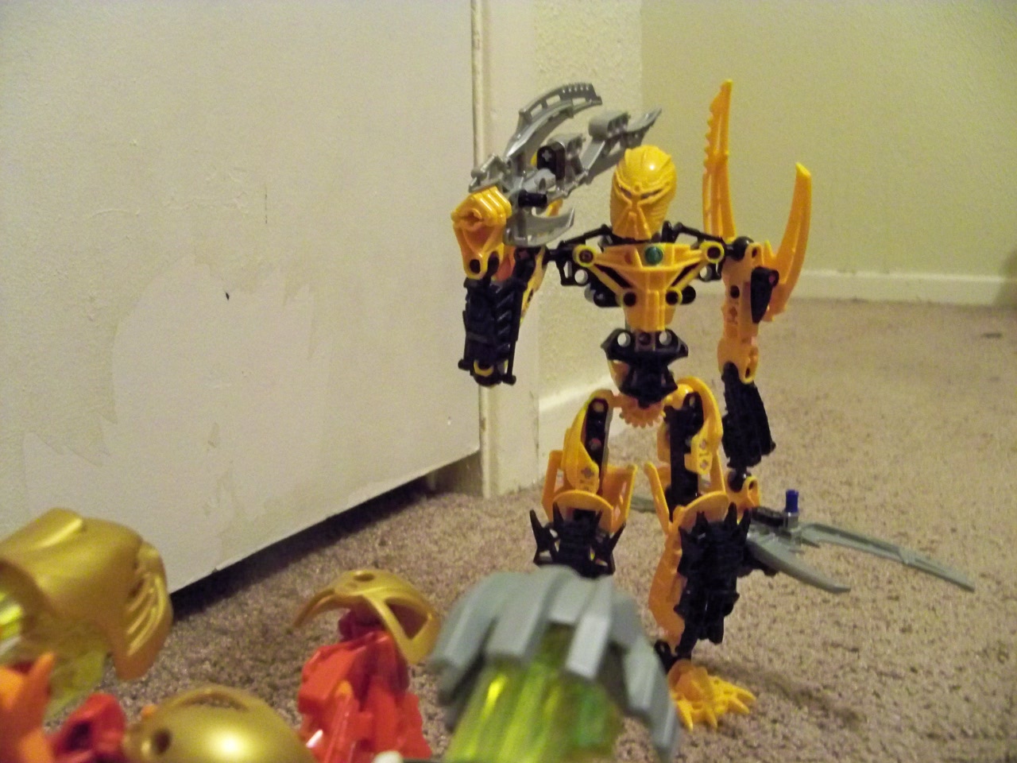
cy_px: 382
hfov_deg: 52.6
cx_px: 508
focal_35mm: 35
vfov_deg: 40.7
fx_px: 1028
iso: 1250
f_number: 3.5
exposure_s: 1/8
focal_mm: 6.2
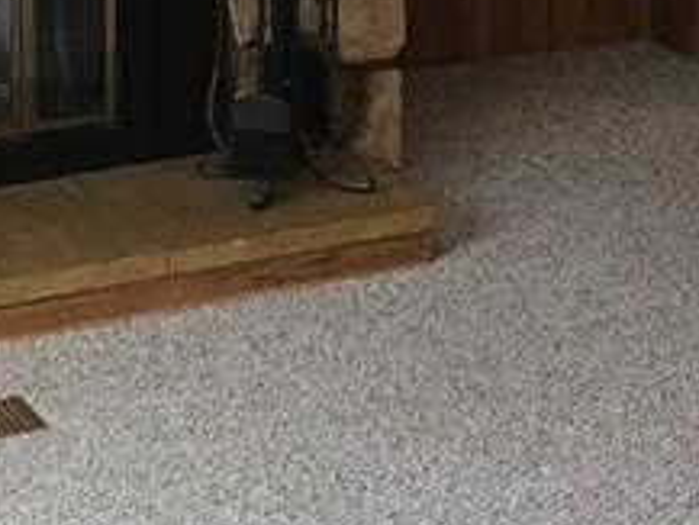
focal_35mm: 137
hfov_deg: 14.4
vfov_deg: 10.2
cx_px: 290
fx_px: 2768
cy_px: -412
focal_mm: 4.15
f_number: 2.2
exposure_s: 1/30
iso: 40
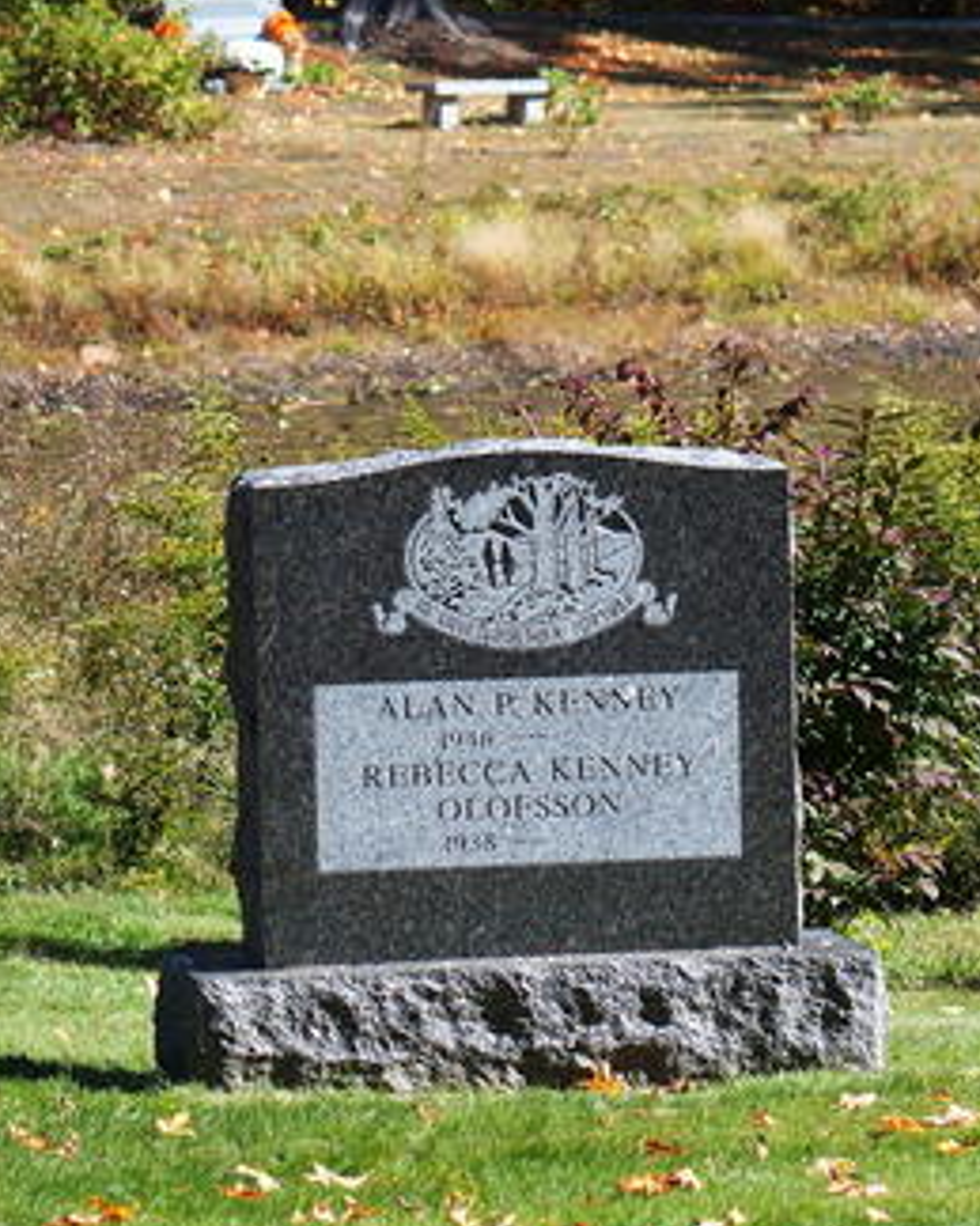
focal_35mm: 224
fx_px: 8125
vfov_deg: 8.6
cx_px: 469
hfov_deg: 6.9
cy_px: 621
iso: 100
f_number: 3.5
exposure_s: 1/640
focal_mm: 35
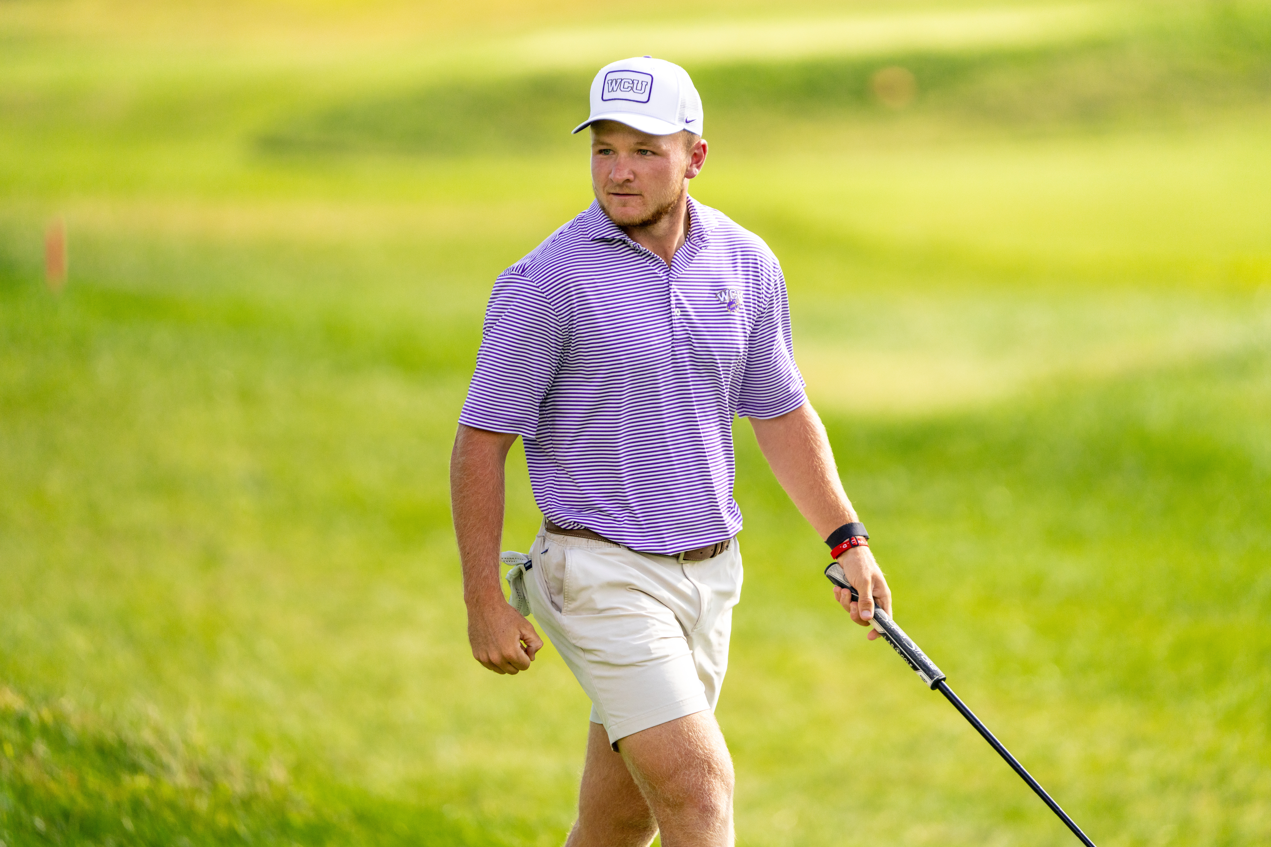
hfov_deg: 3.4
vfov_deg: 2.3
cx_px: 636
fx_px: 21182
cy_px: 424
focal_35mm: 600
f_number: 6.3
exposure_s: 1/2000
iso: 800
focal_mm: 600
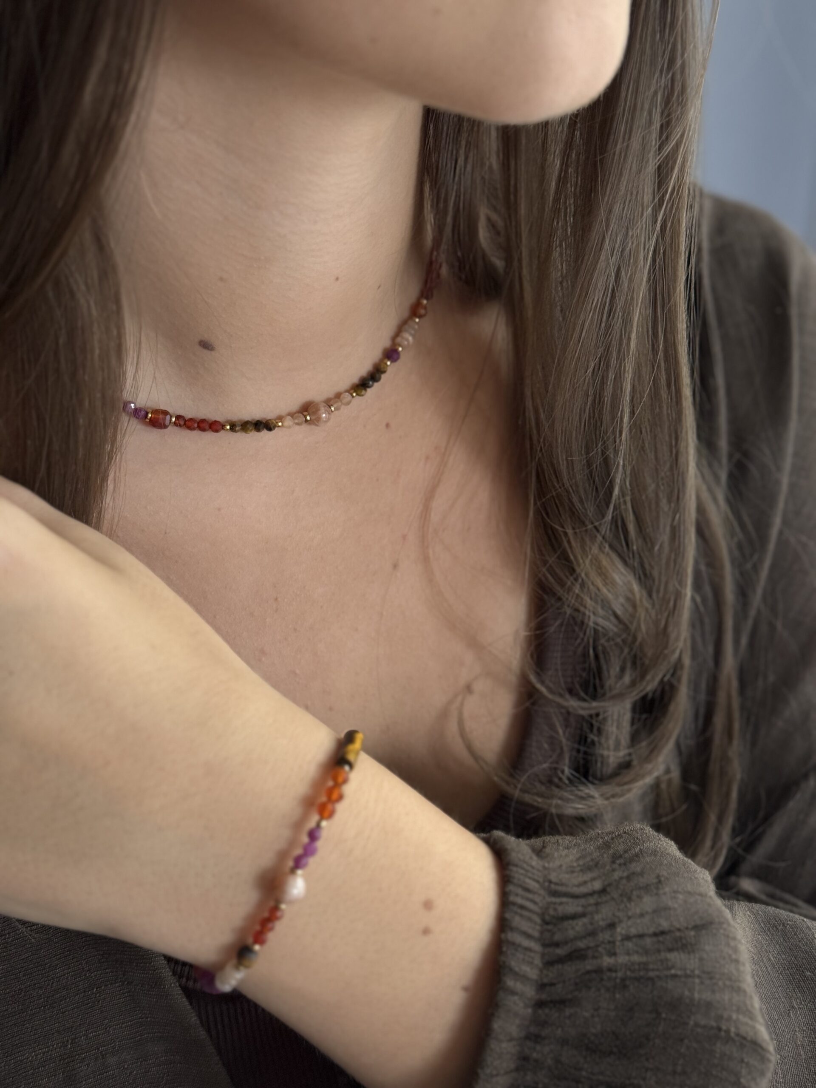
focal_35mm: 48
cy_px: 544
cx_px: 408
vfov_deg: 39.7
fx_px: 1509
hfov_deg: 30.3
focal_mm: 6.76
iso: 250
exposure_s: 1/60
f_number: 1.78
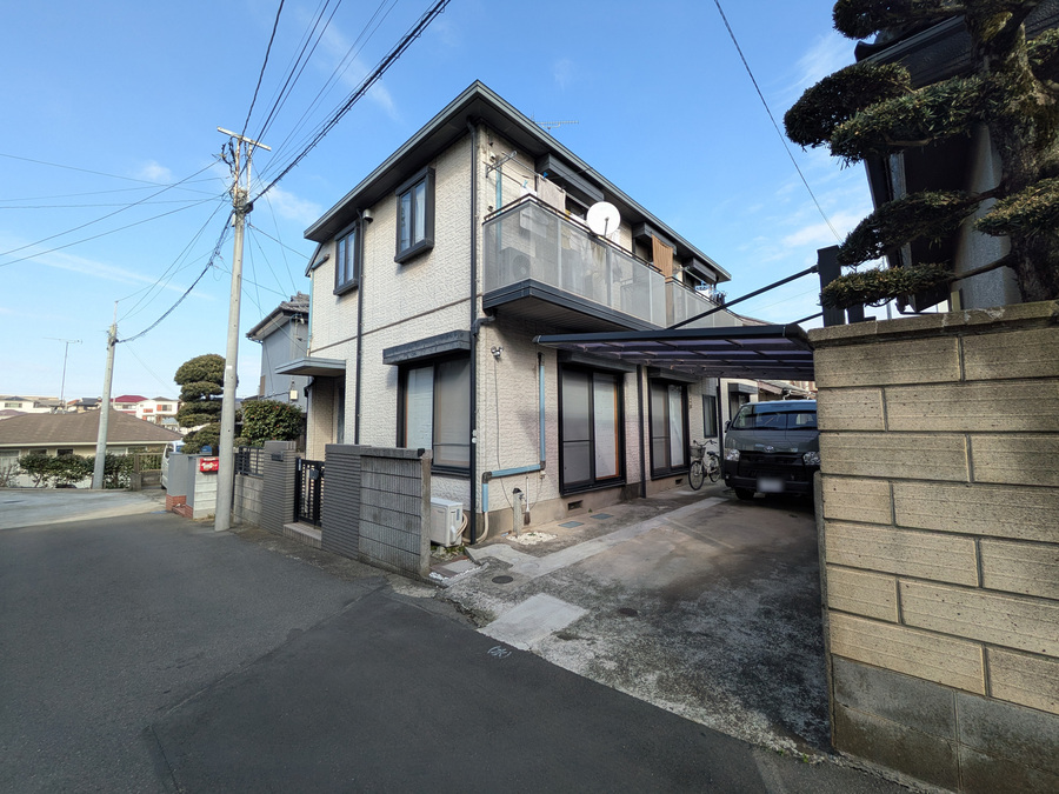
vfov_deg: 85.7
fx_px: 428
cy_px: 397
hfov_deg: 102.1
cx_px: 530
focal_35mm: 14
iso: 51
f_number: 2.2
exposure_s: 1/673
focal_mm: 1.83
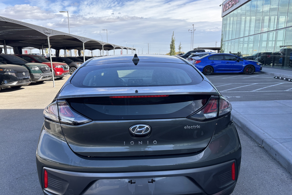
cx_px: 142
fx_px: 227
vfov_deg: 46.4
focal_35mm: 28
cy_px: 106
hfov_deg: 65.5
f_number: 1.6
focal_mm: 5.96
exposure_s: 1/1092
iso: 50
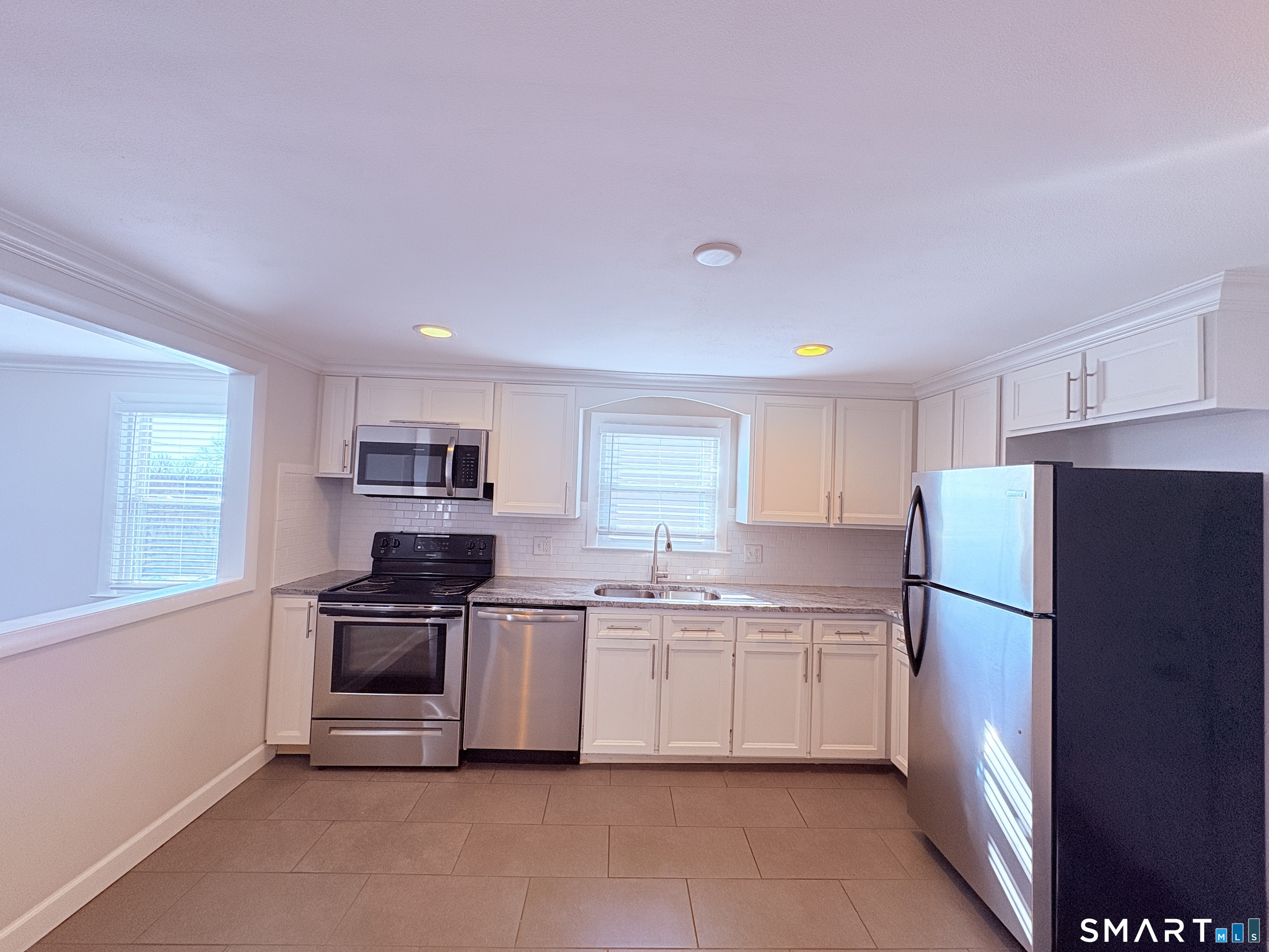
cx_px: 634
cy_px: 476
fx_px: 513
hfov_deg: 102.1
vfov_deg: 85.7
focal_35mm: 14
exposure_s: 1/125
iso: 64
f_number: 2.2
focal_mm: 2.22
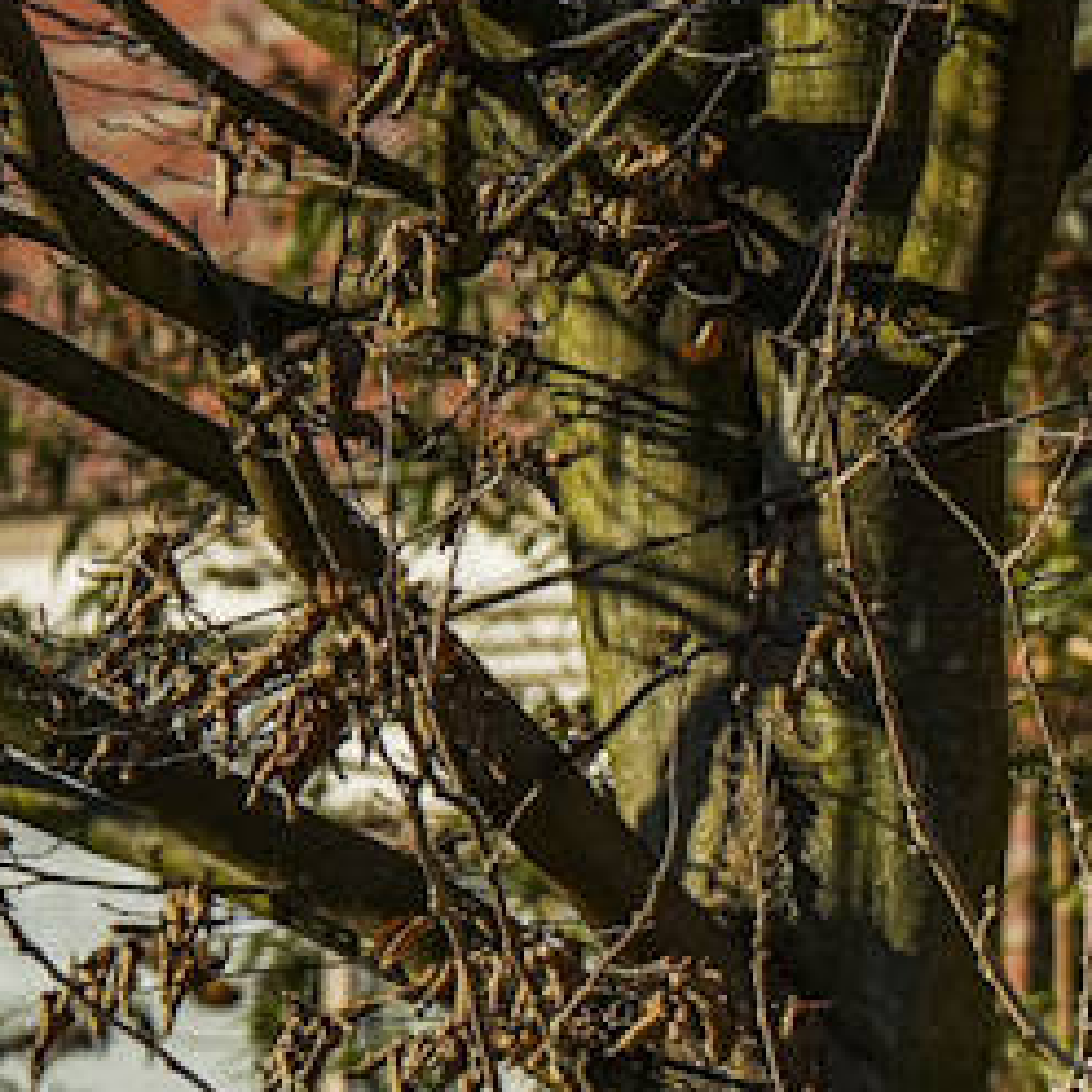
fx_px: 28624
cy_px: 2400
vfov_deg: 2.2
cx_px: 4143
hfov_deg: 2.2
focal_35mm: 802
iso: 200
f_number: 2.8
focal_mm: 122
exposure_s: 1/3200
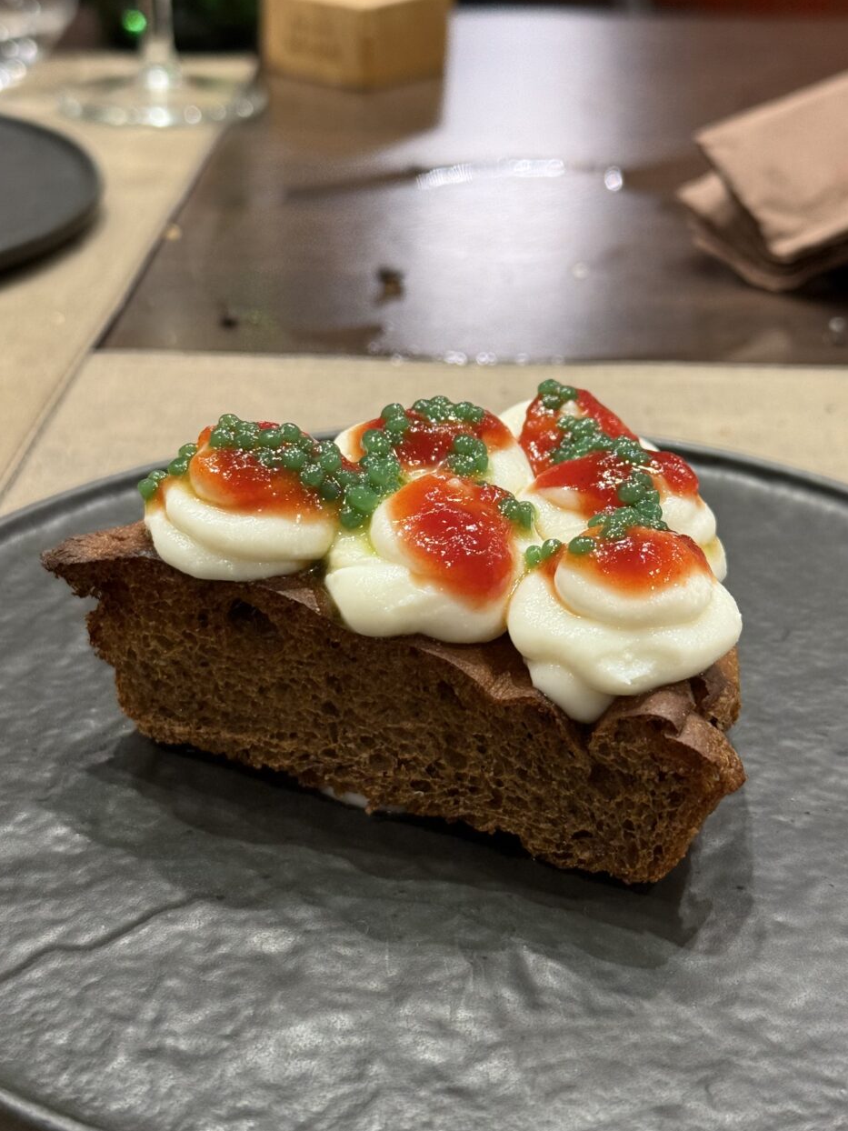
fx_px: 1764
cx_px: 455
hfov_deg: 27.0
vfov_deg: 35.5
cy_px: 545
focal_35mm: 54
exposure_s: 1/33
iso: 200
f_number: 1.78
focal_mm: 6.76
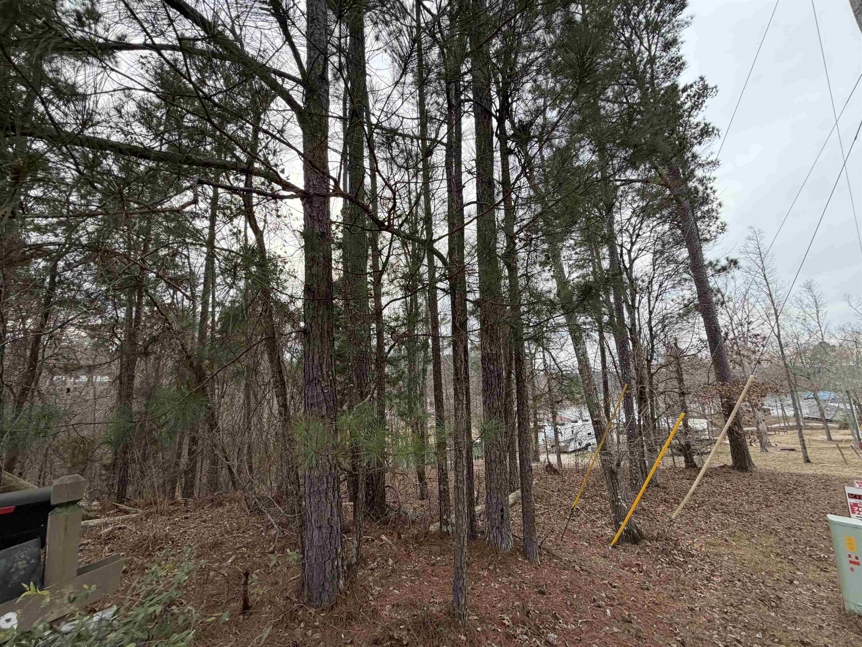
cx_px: 431
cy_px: 324
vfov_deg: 85.7
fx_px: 349
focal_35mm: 14
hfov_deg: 102.1
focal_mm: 2.22
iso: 80
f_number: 2.2
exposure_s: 1/121
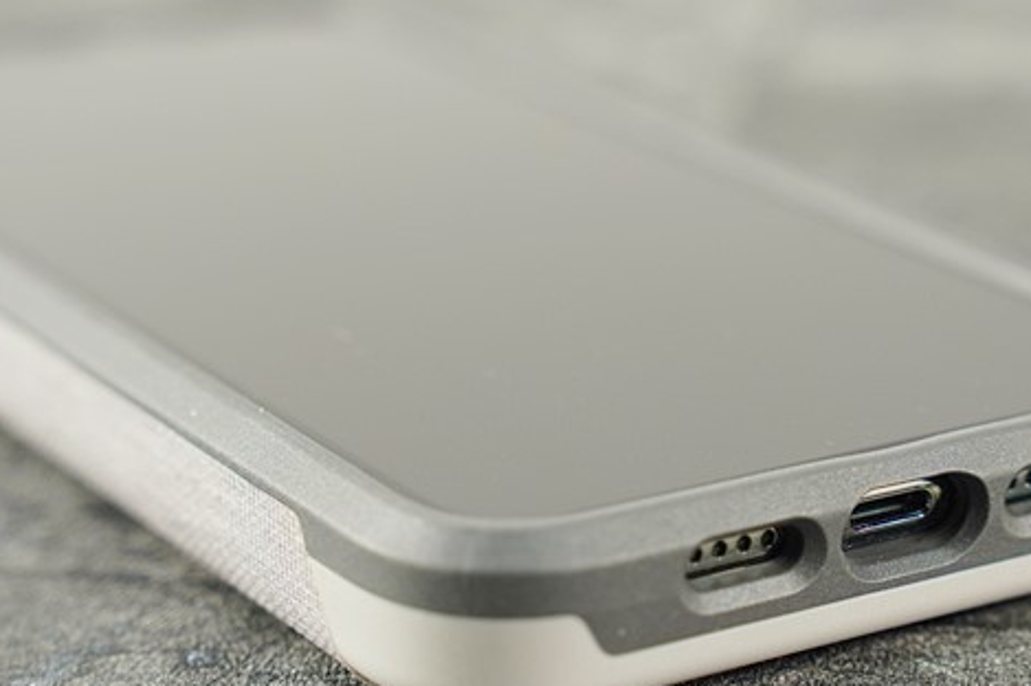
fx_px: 3628
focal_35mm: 127
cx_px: 589
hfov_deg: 16.2
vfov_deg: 10.8
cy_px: 398
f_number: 4
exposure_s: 1/60
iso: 500
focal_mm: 55
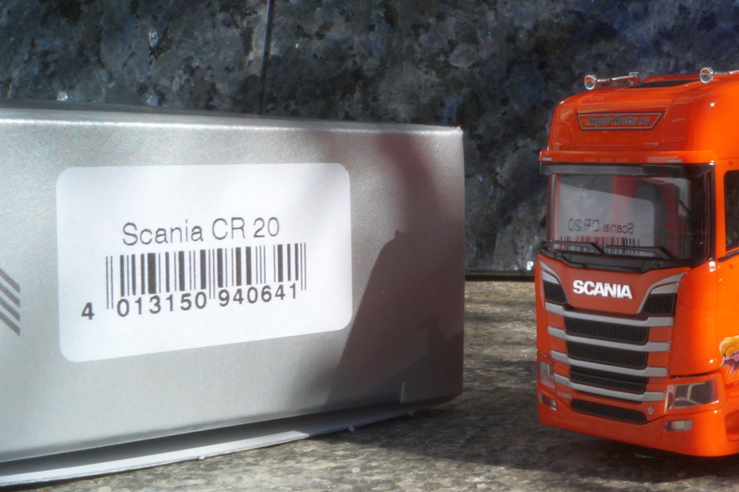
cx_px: 811
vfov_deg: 21.8
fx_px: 1272
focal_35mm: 62
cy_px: 150
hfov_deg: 29.3
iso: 250
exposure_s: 1/60
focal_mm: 18
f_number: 22
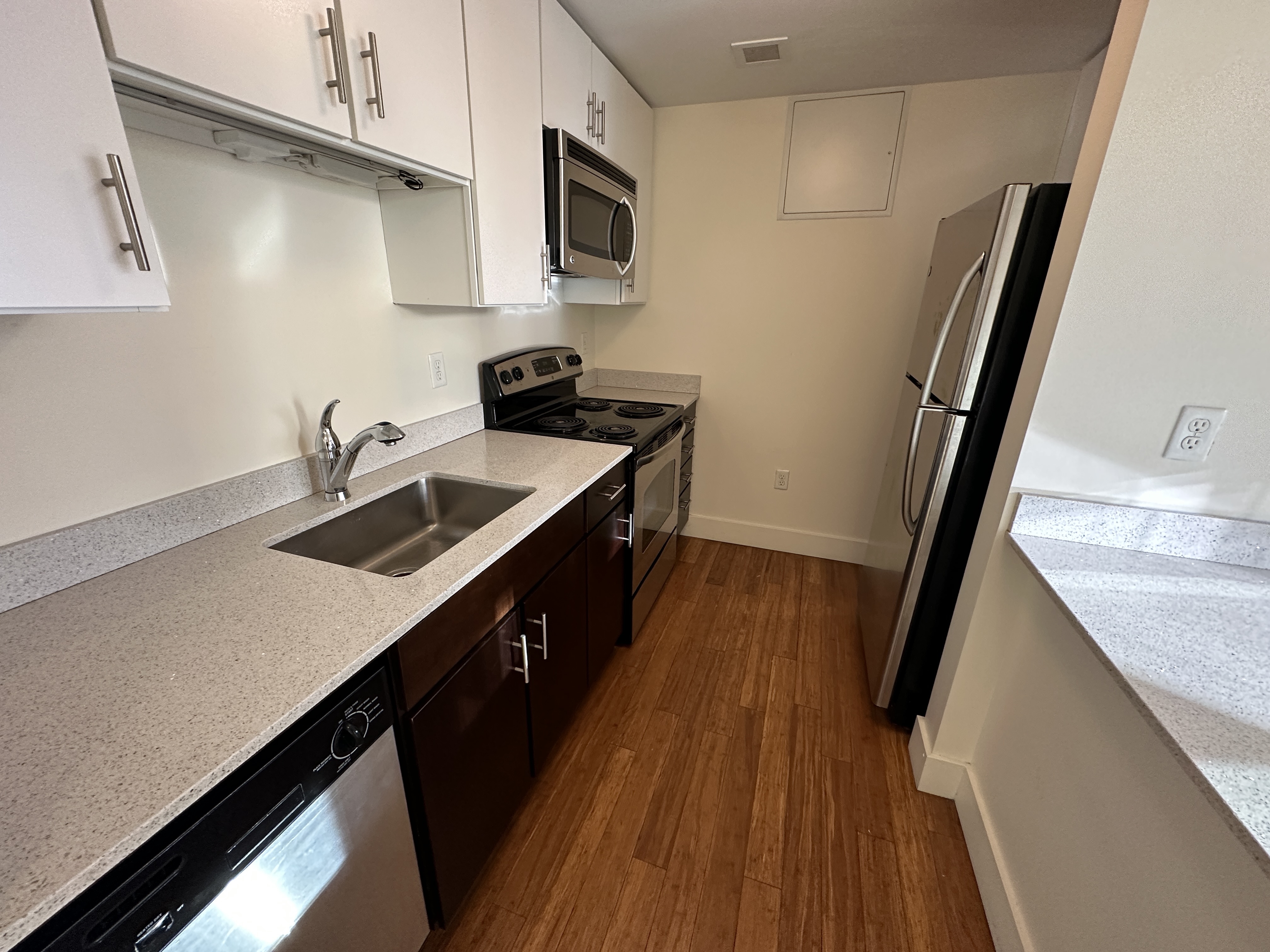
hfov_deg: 102.1
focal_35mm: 14
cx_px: 635
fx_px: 514
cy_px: 476
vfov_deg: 85.7
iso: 250
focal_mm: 2.22
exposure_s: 1/99
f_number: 2.2
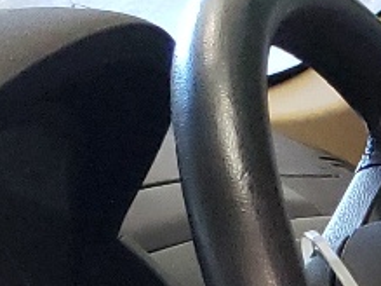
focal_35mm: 190
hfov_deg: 9.4
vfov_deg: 6.9
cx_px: 873
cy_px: 888
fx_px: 2090
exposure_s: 1/60.2
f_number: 1.5
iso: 347
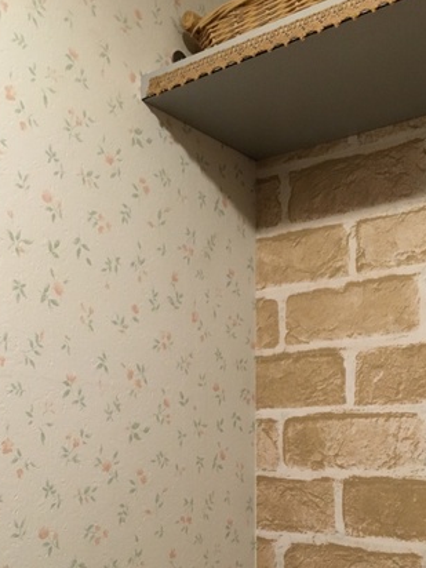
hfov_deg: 32.1
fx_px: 738
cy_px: 436
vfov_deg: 40.7
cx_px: 178
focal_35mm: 45
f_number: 2.2
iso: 160
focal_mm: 4.15
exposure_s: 1/30
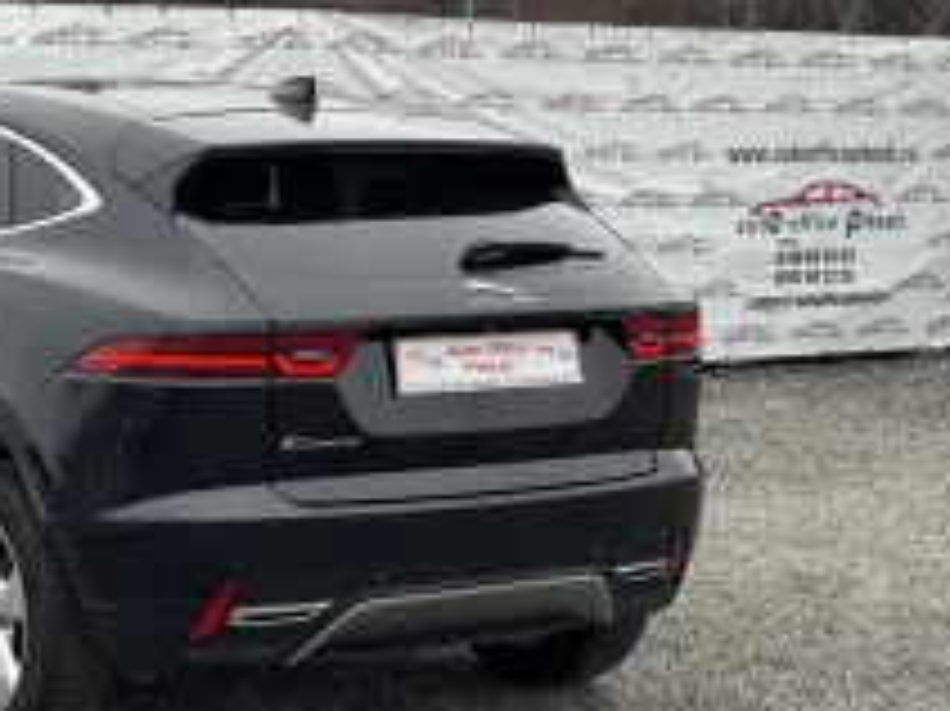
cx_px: 207
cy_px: 378
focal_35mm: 82
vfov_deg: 18.0
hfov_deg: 23.5
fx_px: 2249
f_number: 1.78
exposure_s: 1/633
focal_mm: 6.76
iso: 64
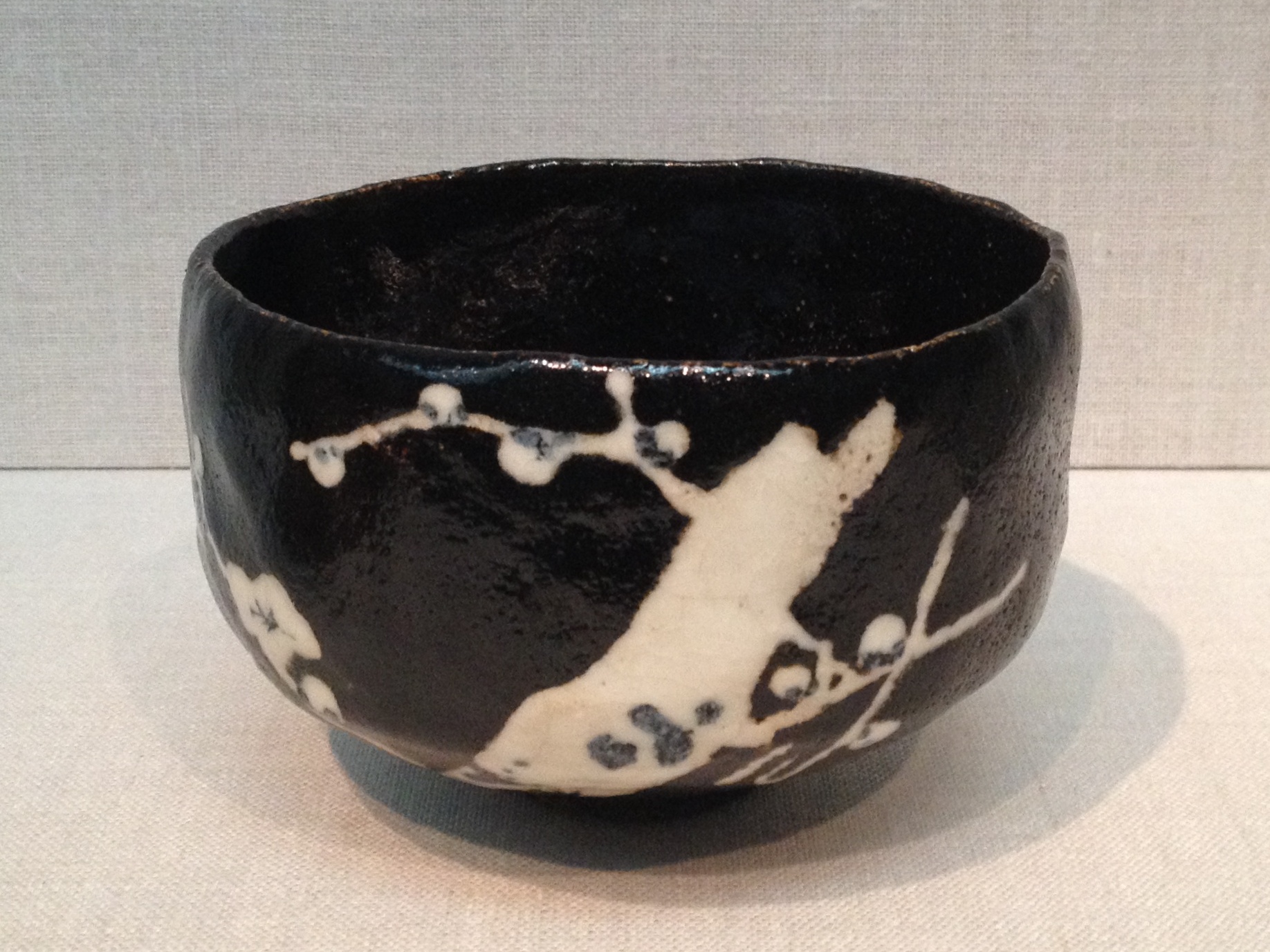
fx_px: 1284
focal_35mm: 35
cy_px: 476
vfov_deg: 40.7
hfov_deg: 52.6
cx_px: 635
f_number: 2.4
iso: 250
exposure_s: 1/20
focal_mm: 4.28
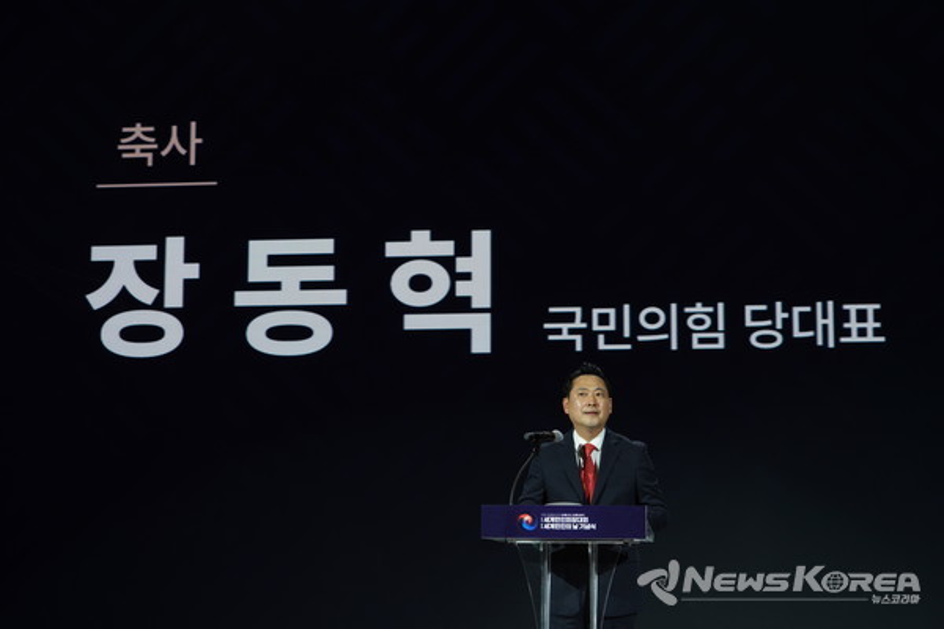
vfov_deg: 20.6
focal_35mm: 66
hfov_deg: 30.5
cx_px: 472
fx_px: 1731
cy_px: 314
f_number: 6.3
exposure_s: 1/80
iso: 400
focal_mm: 66
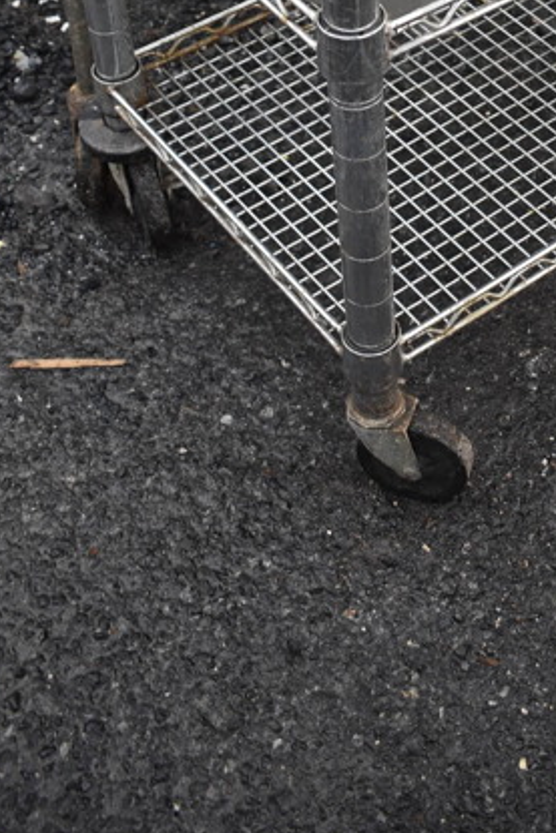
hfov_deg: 20.0
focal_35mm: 66
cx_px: 554
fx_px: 1528
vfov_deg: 28.4
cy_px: -23
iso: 400
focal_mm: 20
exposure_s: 1/250
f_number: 4
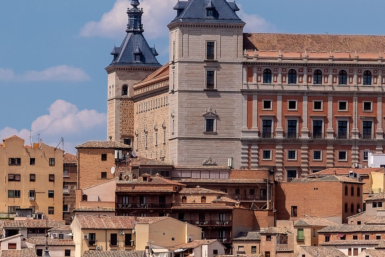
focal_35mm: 381
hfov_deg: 5.4
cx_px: 343
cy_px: 102
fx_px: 4074
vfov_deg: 3.6
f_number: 6.3
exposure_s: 1/640
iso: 100
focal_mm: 120
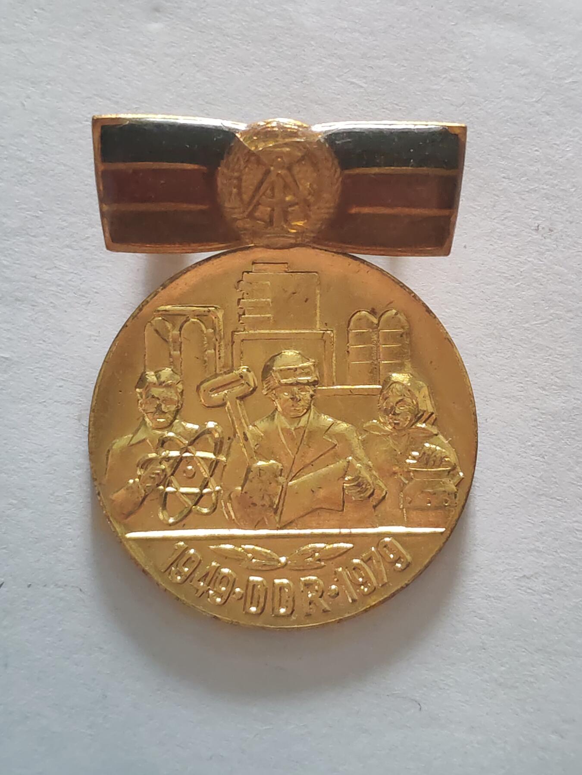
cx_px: 291
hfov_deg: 21.6
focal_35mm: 68
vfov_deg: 28.6
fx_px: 1524
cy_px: 388
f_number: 1.95
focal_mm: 5.52
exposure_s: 1/25
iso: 640
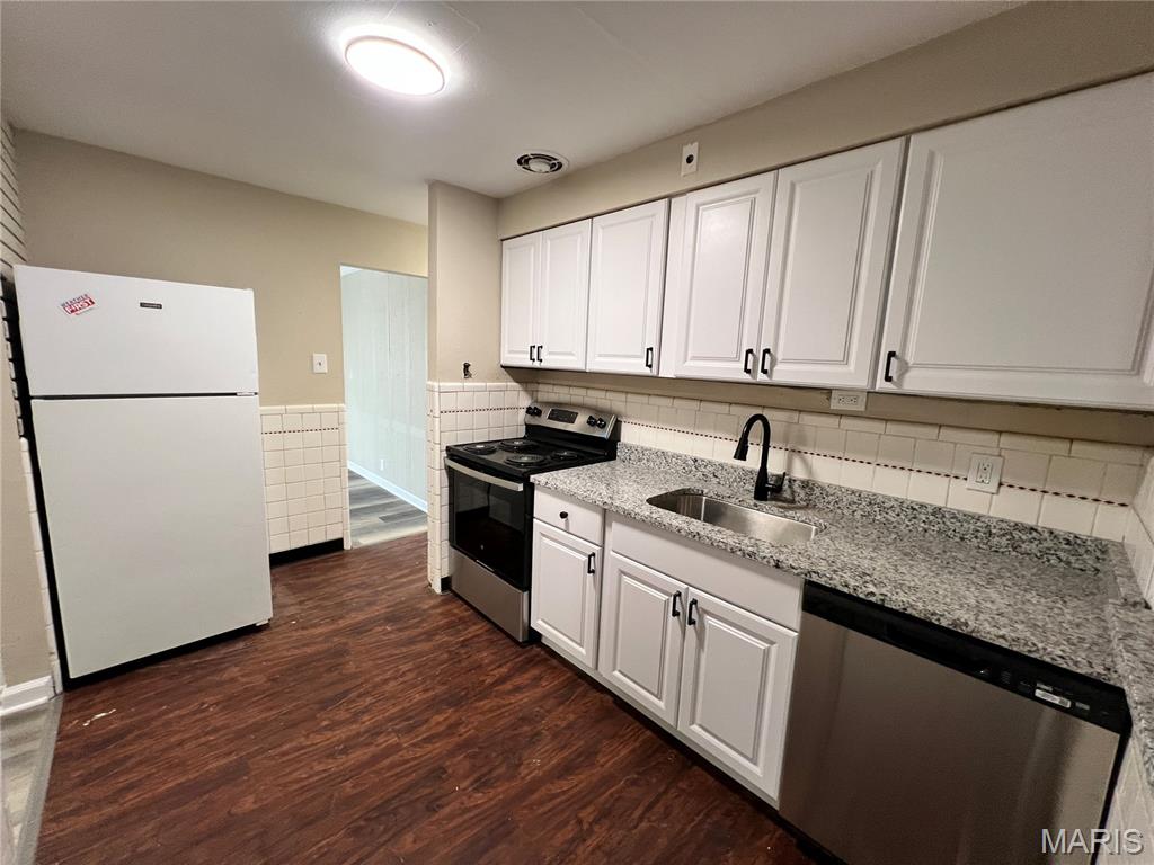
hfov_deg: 106.2
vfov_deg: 89.9
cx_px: 577
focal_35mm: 13
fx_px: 433
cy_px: 432
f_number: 1.8
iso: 125
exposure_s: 1/60
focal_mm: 1.57
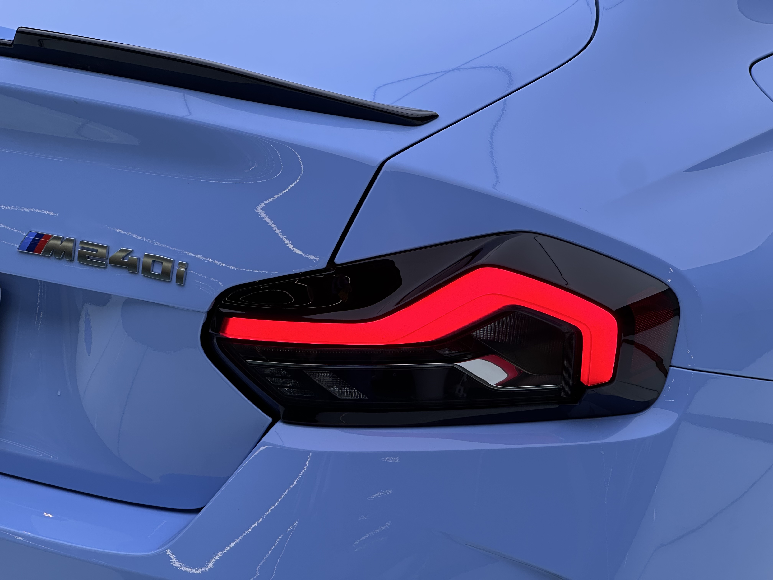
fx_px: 1719
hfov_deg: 25.3
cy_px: 290
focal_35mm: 77
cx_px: 386
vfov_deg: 19.1
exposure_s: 1/100
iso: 64
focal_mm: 9
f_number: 2.8
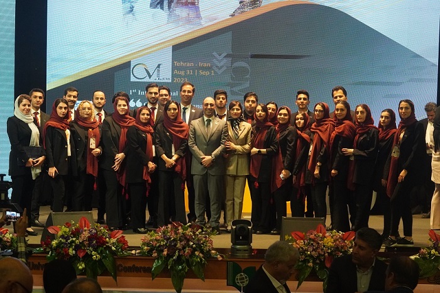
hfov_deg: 27.0
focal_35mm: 75
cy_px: 146
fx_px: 916
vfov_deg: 18.2
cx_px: 220
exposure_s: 1/100
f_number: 5.6
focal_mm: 50
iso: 4000
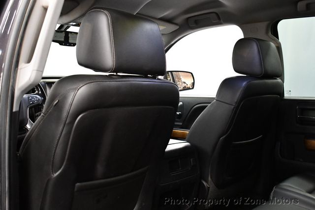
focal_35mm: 42
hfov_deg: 46.4
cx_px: 158
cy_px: 105
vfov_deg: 32.0
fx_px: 368
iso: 3200
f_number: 3.8
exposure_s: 1/60
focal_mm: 21
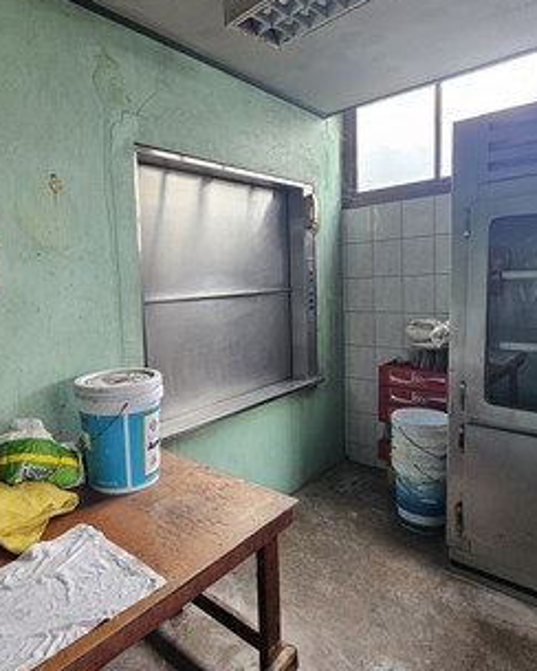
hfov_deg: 67.2
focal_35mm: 20
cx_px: 205
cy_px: 319
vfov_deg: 80.3
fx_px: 397
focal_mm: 2.2
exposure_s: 1/57.5
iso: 200
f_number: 2.2
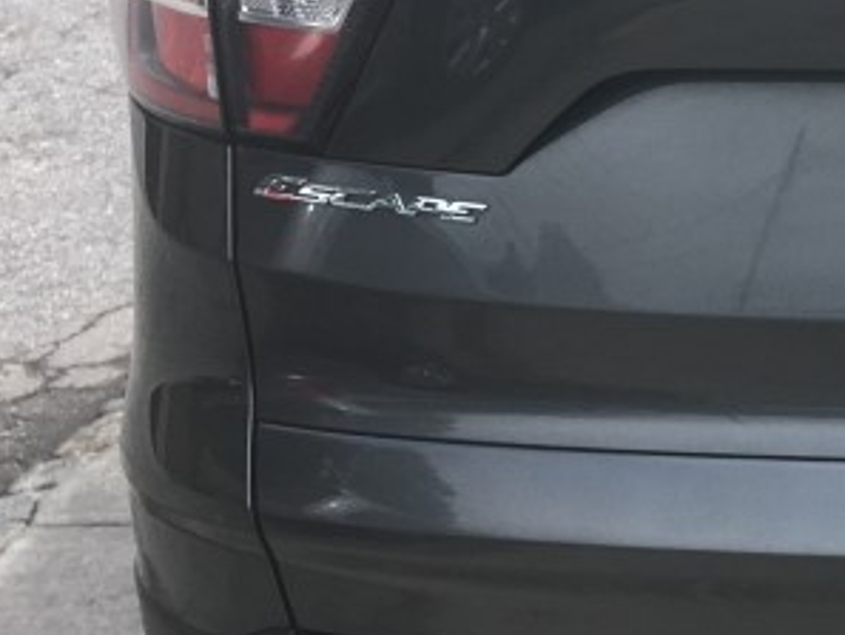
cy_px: 196
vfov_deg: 14.8
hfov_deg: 18.3
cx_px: 1084
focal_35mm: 100
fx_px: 2442
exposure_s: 1/845
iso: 25
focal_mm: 4.15
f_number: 2.2
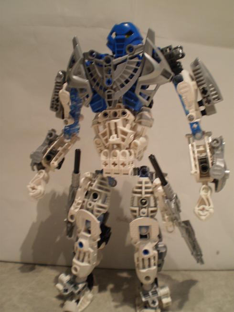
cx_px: 117
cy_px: 156
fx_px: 324
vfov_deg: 51.3
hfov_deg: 39.7
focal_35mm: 36
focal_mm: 6.3
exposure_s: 1/2
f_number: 3.1
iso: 125
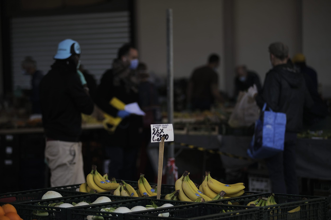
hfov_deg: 17.7
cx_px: 166
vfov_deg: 11.8
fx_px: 1066
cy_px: 110
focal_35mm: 116
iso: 200
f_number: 2.8
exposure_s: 1/1600
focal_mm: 116
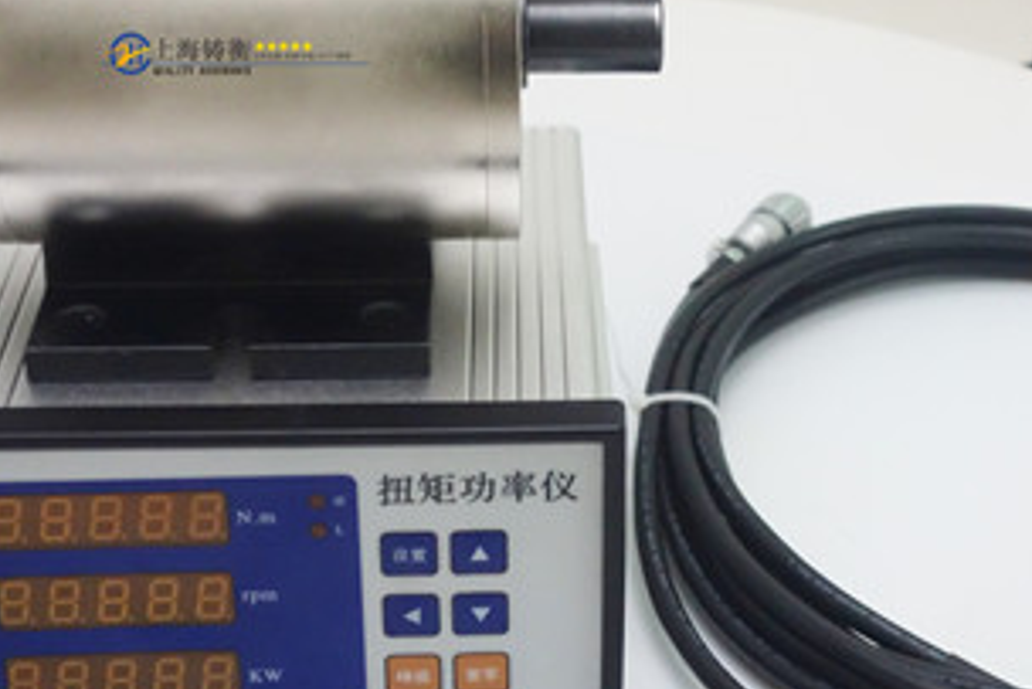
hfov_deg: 23.3
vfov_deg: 15.7
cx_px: 664
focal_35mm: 87
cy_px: 249
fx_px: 2495
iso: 1000
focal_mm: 17.18
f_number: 3.2
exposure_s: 1/50
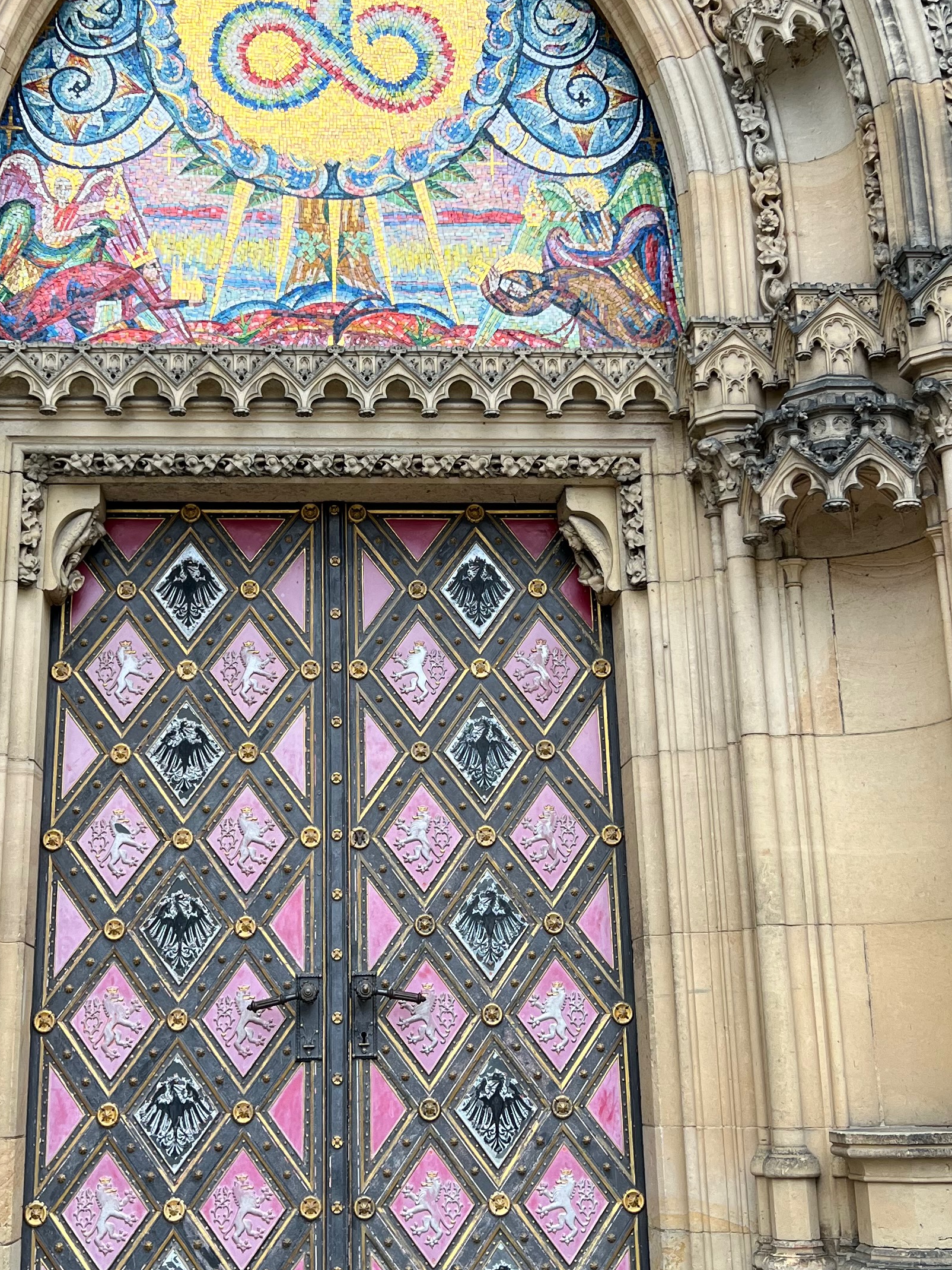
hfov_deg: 29.6
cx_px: 390
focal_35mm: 49
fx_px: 1796
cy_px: 498
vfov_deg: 38.7
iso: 50
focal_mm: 5.7
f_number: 1.5
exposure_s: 1/753
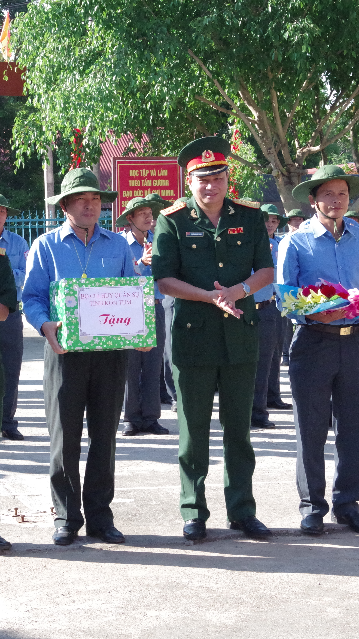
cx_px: 104
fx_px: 1608
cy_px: 322
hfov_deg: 12.7
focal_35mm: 95
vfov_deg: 22.5
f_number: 11
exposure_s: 1/1000
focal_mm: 40
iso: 3200
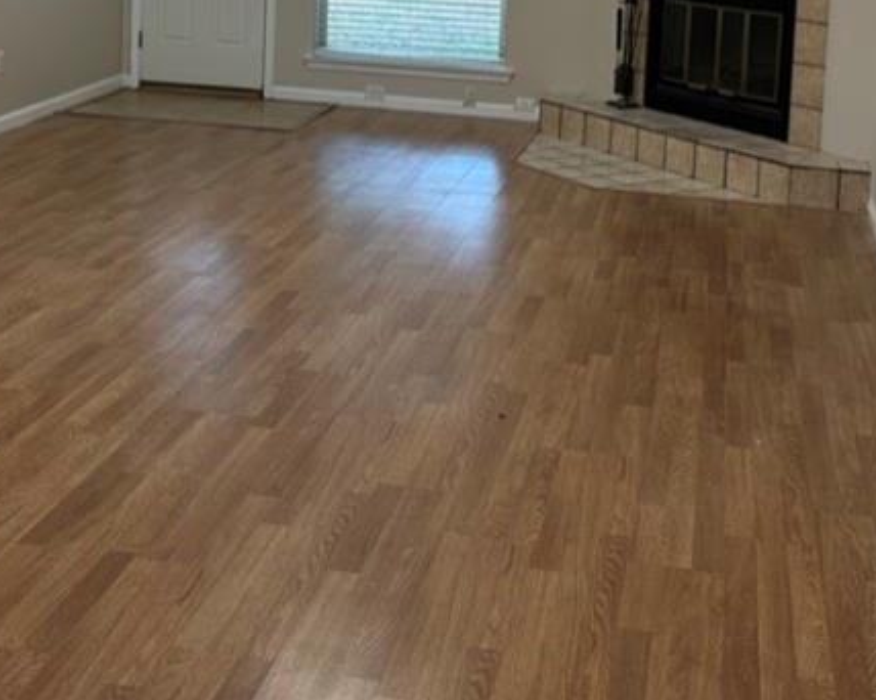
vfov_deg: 25.6
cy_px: -18
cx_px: 395
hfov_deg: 33.6
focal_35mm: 56
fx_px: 1451
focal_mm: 6.86
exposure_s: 1/60
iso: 160
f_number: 1.78
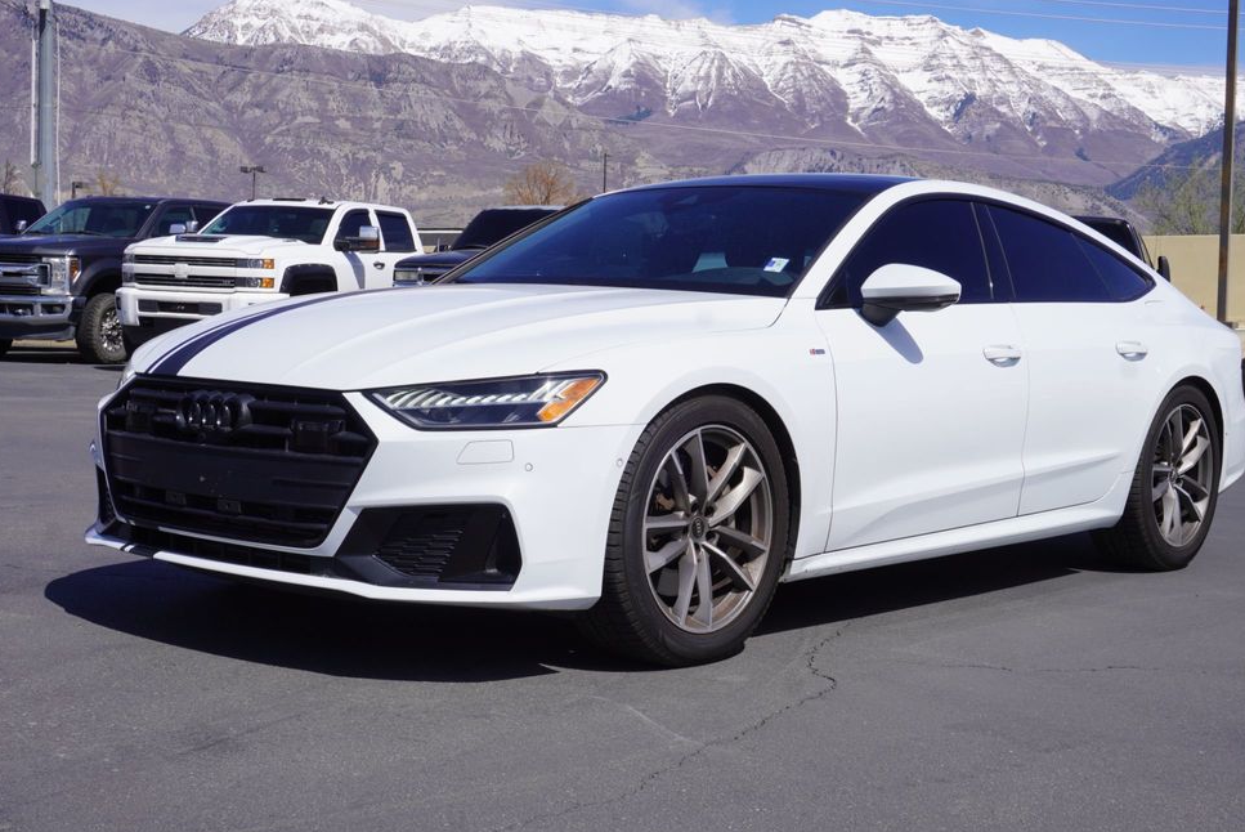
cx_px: 650
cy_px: 439
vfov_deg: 25.1
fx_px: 1869
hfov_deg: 36.8
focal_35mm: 54
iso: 100
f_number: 11
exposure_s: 1/200
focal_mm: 34
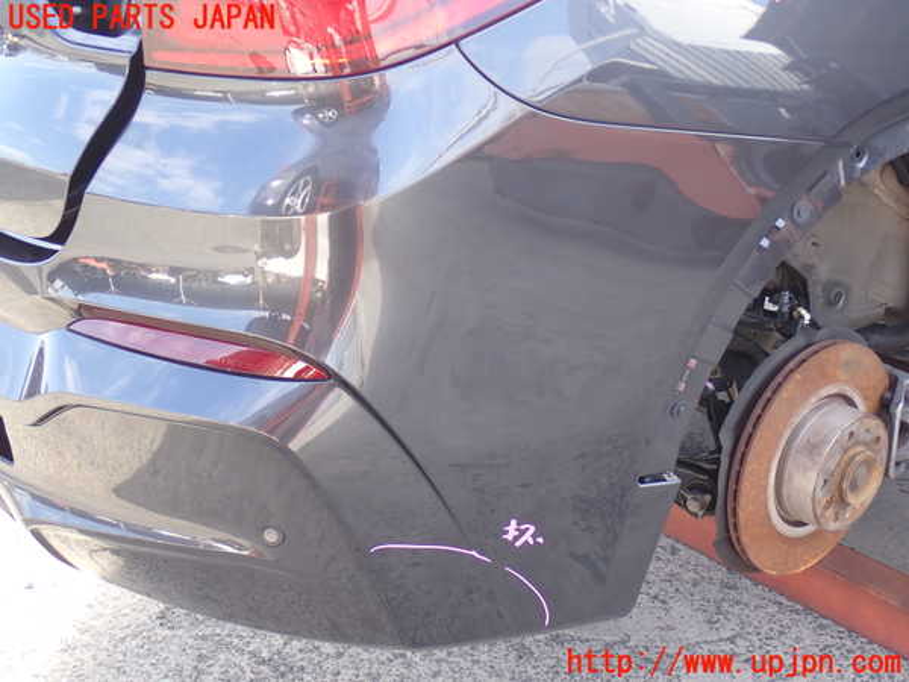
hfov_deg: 38.2
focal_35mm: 50
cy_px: 341
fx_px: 1313
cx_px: 454
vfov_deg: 29.1
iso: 160
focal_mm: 9.01
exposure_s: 1/100
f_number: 3.2
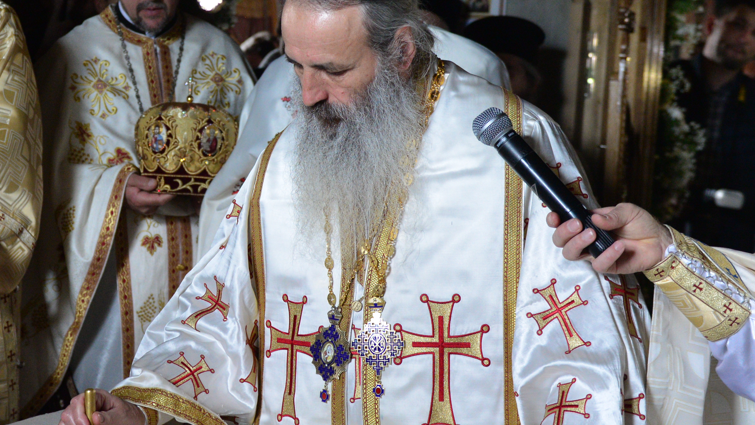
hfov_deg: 31.2
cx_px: 172
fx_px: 1321
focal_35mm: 66
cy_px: 138
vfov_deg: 18.2
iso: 2500
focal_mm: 31
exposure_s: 1/160
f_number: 2.8
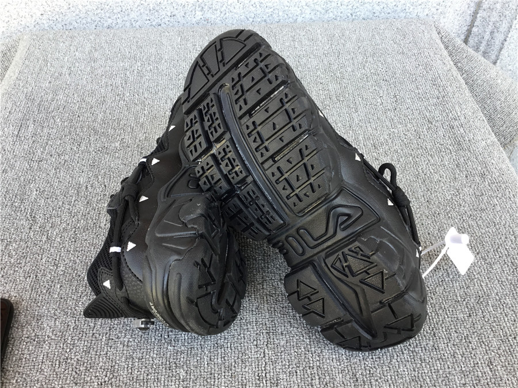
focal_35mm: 31
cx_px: 259
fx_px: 464
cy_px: 194
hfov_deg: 58.4
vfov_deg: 45.4
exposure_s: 1/100
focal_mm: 3.3
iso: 32
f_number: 2.4
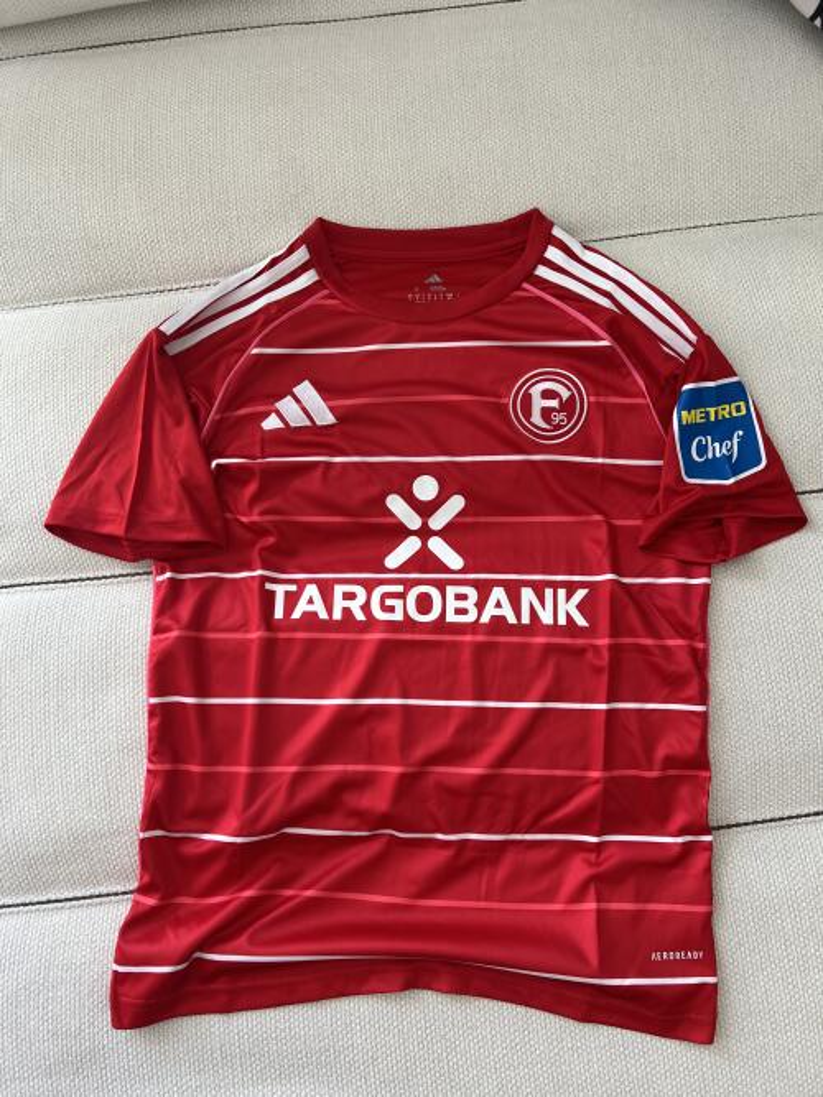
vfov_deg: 67.3
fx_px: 824
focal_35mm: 26
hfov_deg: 53.0
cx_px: 412
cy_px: 548
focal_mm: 5.7
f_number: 1.5
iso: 50
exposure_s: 1/121
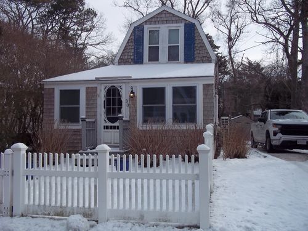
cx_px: 154
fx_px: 320
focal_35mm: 36
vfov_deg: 39.7
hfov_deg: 51.4
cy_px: 116
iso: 80
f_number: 8
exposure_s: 1/200
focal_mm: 6.5
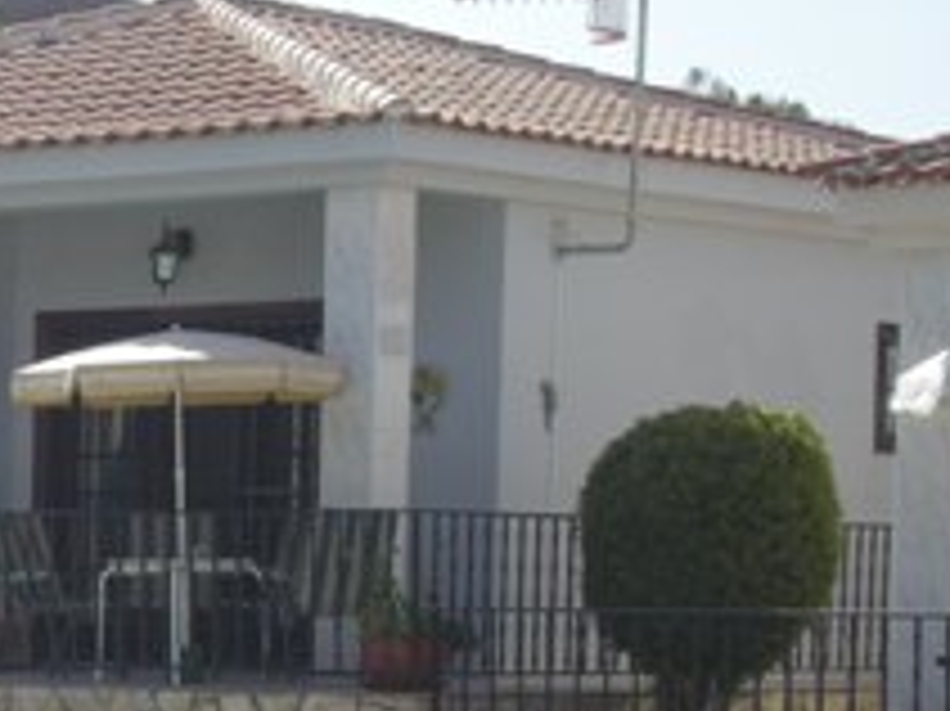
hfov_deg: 12.4
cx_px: -32
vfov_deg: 9.4
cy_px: 716
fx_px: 4306
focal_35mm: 157
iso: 50
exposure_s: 1/176
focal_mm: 12.3
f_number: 6.5
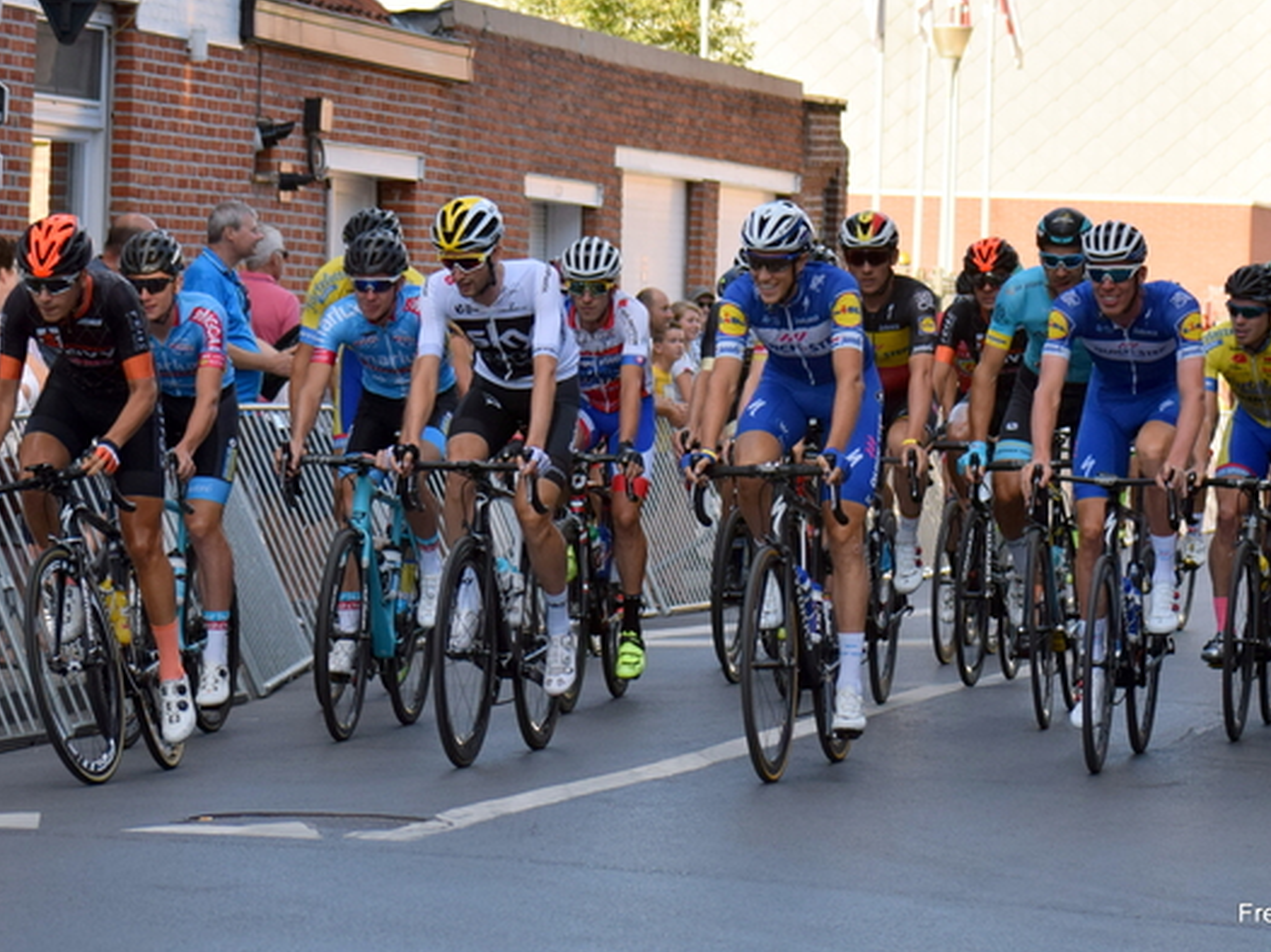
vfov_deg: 16.3
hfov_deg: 21.7
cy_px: 474
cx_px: 643
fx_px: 3323
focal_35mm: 91
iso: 400
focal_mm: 55
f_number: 4.5
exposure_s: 1/1250
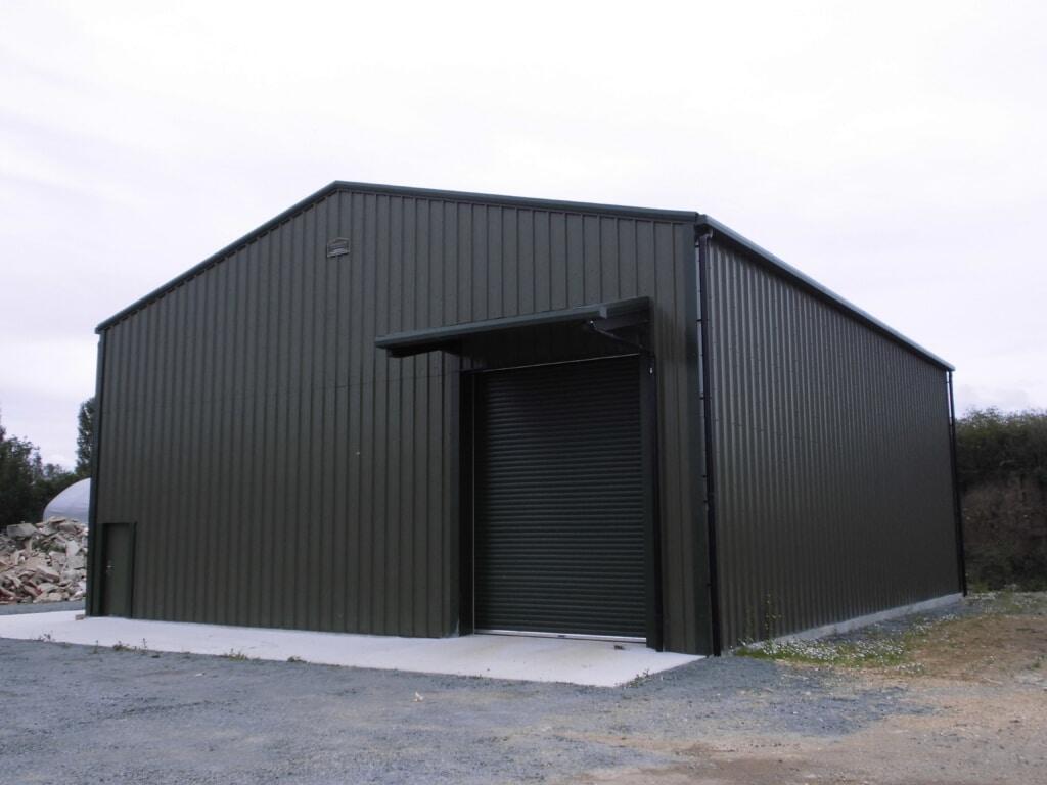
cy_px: 392
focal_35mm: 33
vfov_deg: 42.9
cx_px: 524
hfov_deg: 55.4
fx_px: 998
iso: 64
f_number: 3.6
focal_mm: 6
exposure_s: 1/500
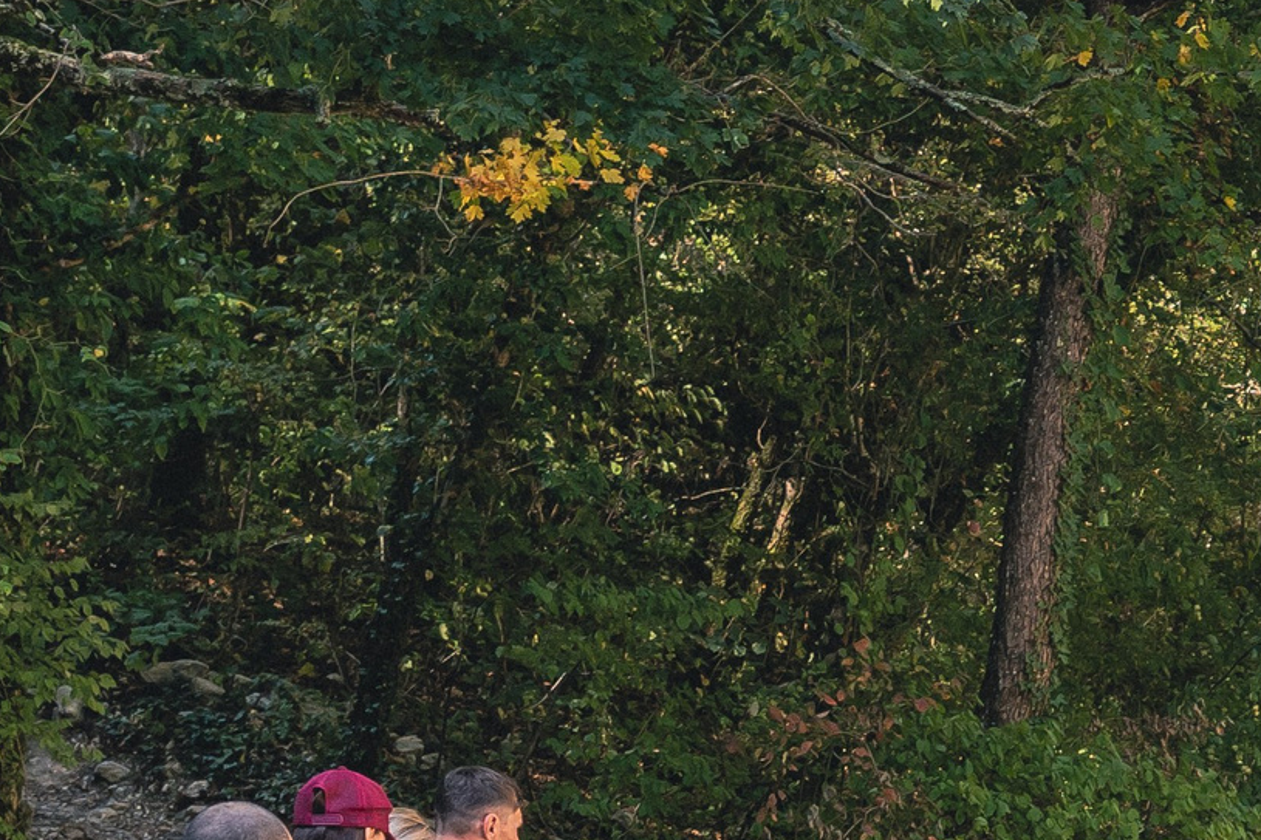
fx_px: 3082
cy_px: 1189
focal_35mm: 88
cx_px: 1382
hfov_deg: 21.9
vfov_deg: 14.6
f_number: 2.8
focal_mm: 28
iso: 100
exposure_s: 1/500
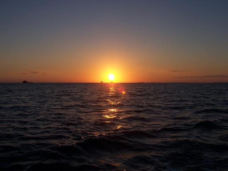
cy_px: 86
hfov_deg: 51.4
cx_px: 114
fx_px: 237
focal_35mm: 36
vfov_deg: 39.7
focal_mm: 6
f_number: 4.8
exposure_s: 1/750
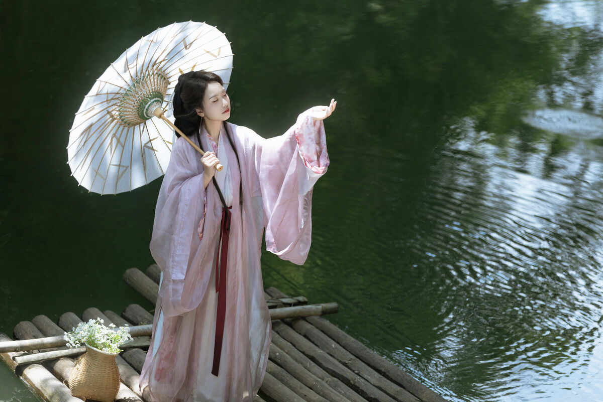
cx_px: 302
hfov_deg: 12.8
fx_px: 2680
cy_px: 201
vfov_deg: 8.6
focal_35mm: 160
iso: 100
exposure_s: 1/400
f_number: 2.8
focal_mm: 160
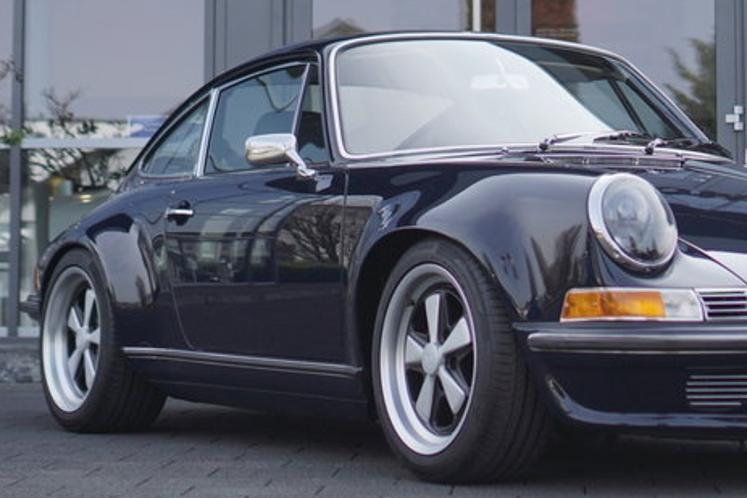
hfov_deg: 17.5
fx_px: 2410
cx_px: 545
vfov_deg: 11.8
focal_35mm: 116
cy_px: 77
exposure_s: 1/2500
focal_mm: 35
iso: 200
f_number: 2.2
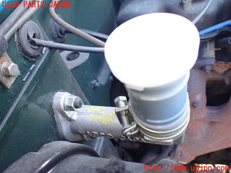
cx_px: 116
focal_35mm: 30
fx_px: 200
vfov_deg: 46.8
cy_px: 86
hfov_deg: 60.0
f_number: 2.3
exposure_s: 1/125
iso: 500
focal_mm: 5.4
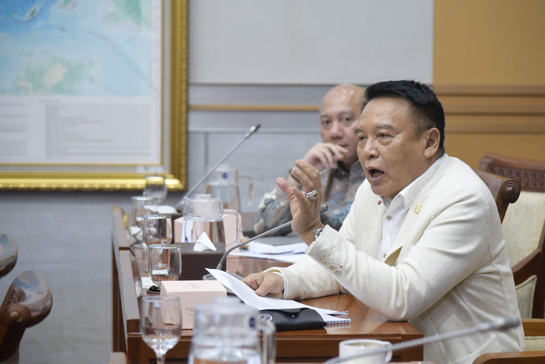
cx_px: 299
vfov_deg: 10.4
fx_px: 1999
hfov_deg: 15.5
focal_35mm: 132
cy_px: 198
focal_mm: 120
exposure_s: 1/200
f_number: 4
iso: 2000
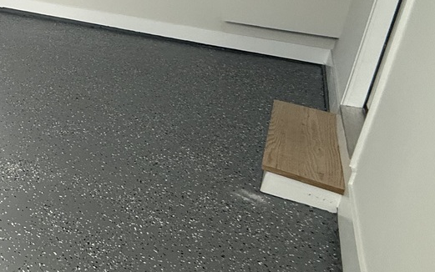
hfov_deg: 32.9
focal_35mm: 41
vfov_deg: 29.8
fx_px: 486
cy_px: 20
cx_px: -154
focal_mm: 2.22
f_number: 2.2
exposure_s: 1/120
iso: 160
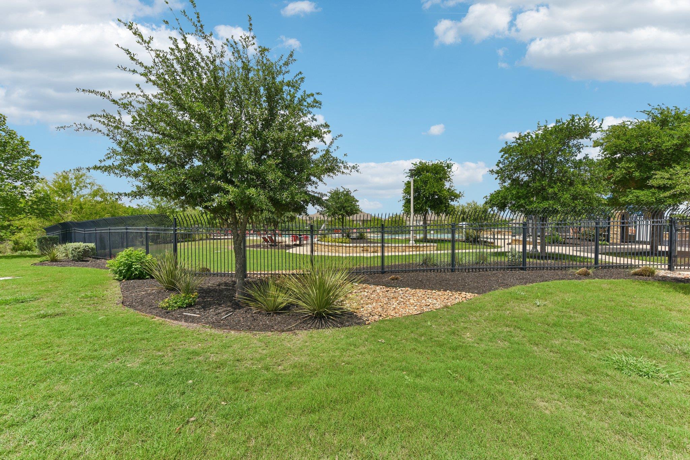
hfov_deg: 104.3
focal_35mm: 14
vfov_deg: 81.2
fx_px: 268
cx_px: 345
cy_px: 230
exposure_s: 1/400
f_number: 8
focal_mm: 14
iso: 100
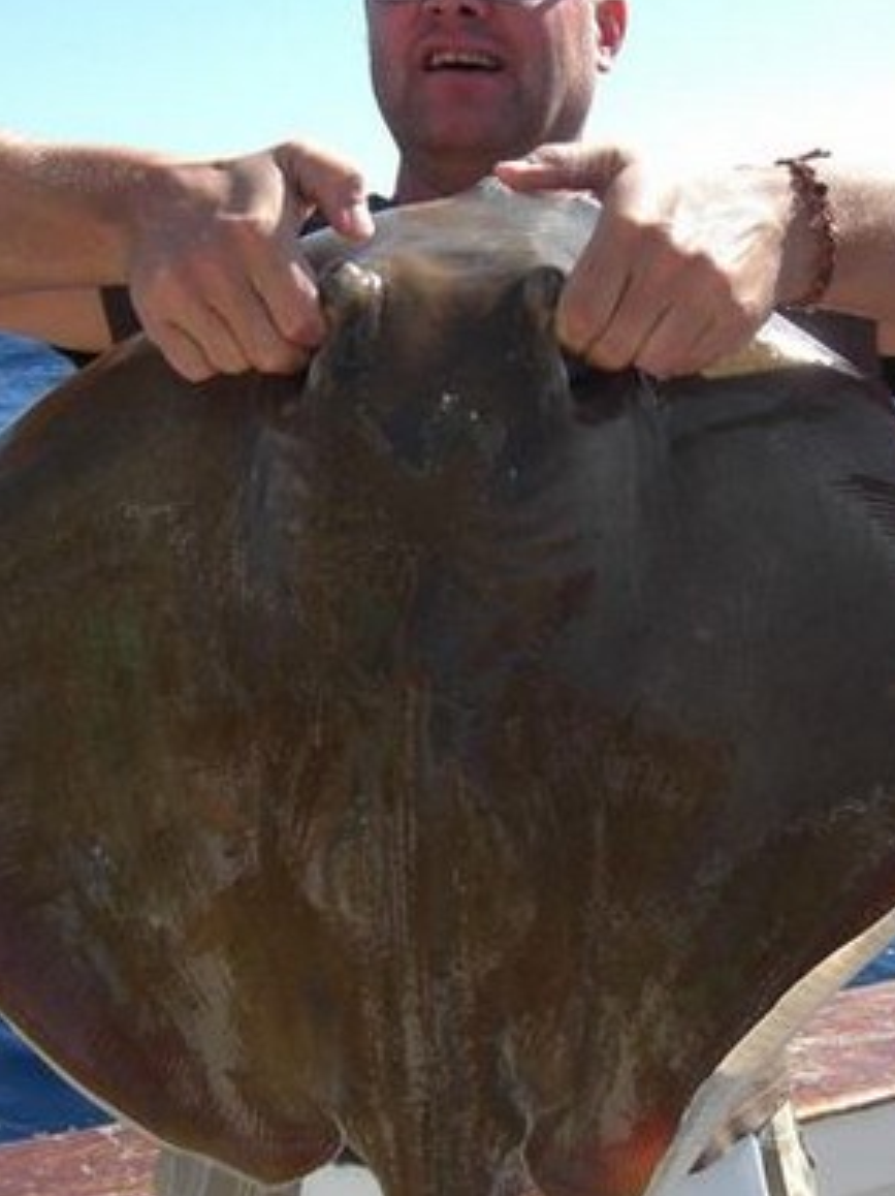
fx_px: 2140
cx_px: 579
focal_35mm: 62
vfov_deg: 31.2
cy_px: 623
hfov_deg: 23.5
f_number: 4
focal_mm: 7.9
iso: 80
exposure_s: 1/500
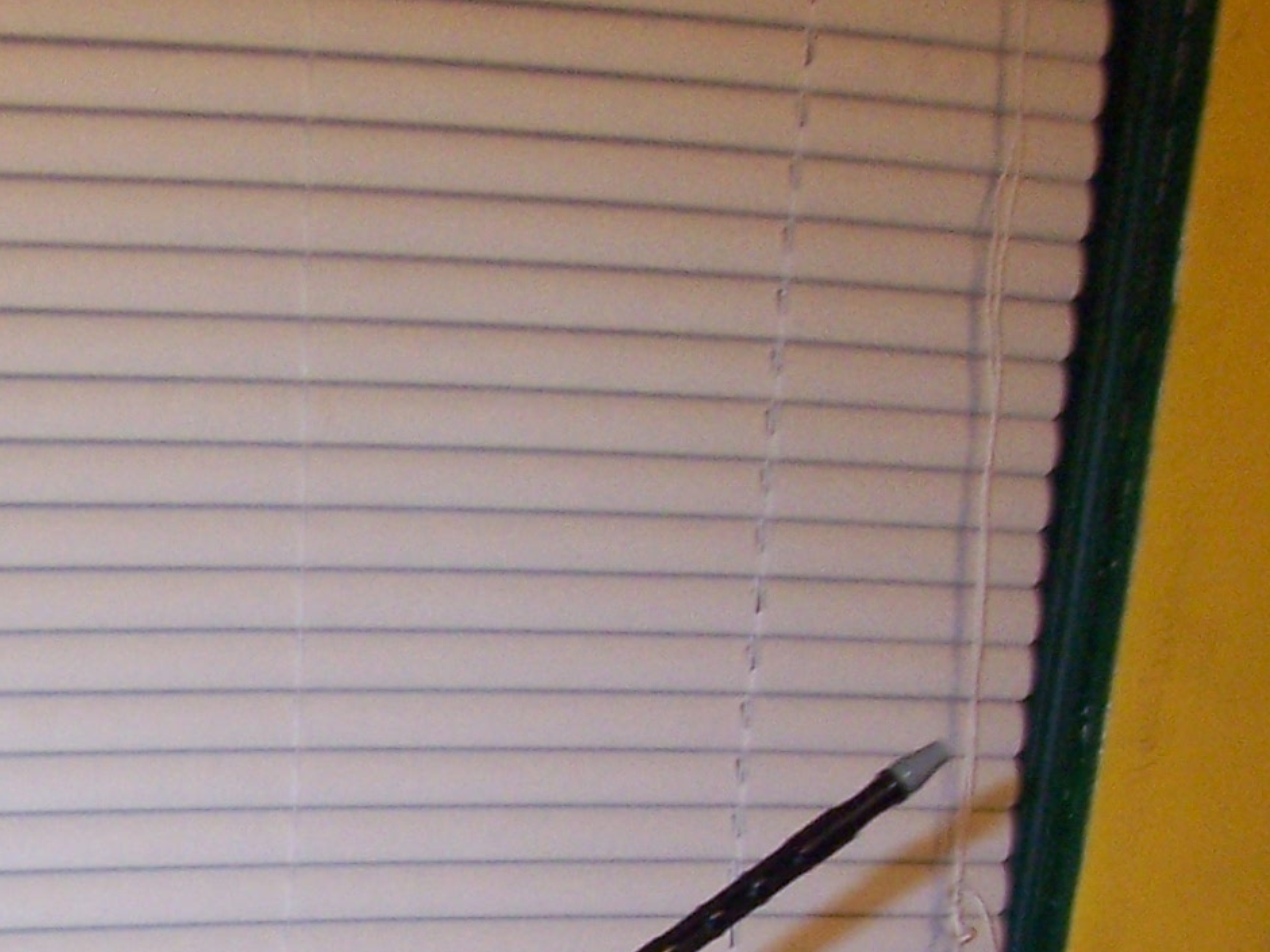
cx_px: -239
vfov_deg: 20.8
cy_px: 1294
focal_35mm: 63
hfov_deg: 27.2
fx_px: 2311
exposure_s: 1/30
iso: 200
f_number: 2.8
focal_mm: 3.8
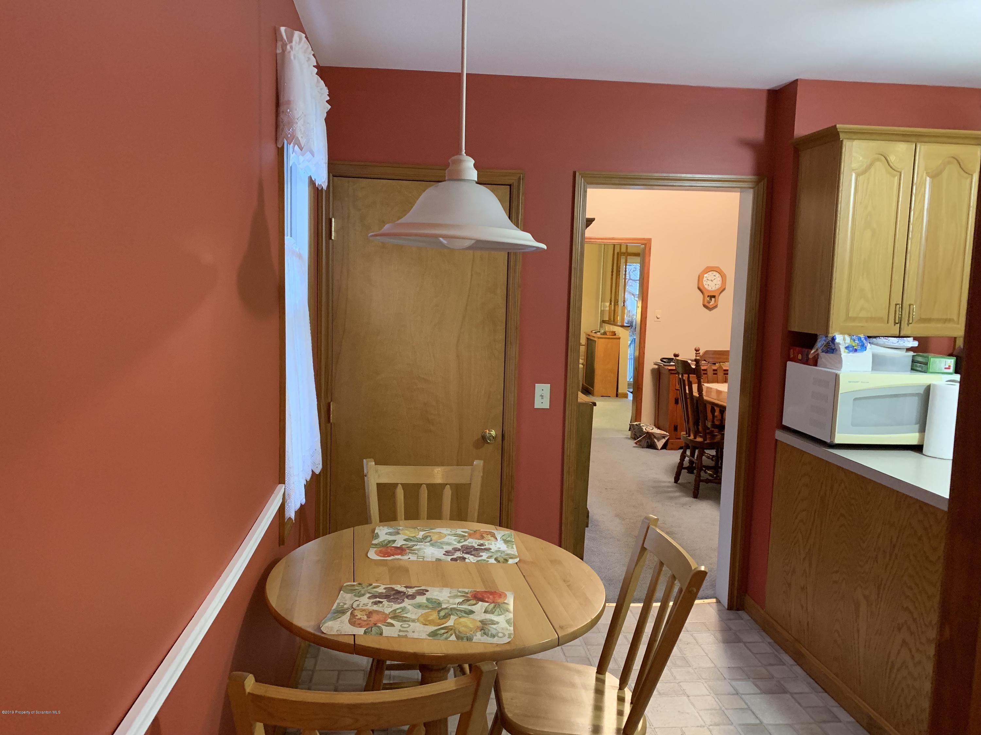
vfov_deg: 53.1
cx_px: 490
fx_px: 737
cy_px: 368
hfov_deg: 67.3
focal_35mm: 26
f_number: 1.8
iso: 500
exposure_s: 1/30
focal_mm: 4.25
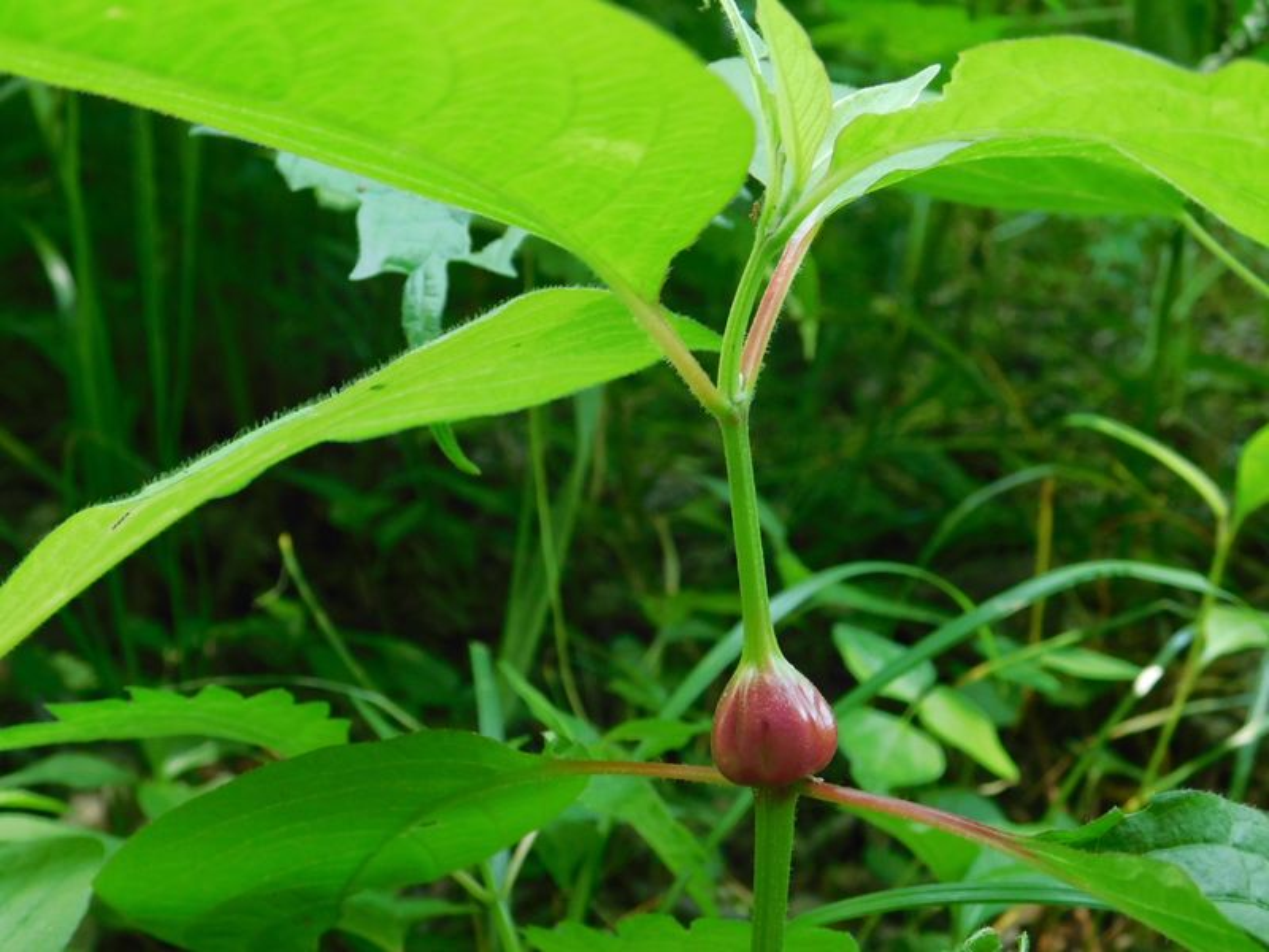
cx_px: 634
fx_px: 2603
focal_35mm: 71
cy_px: 476
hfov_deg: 27.4
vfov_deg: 20.7
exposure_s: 1/30
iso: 250
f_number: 4.3
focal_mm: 12.6
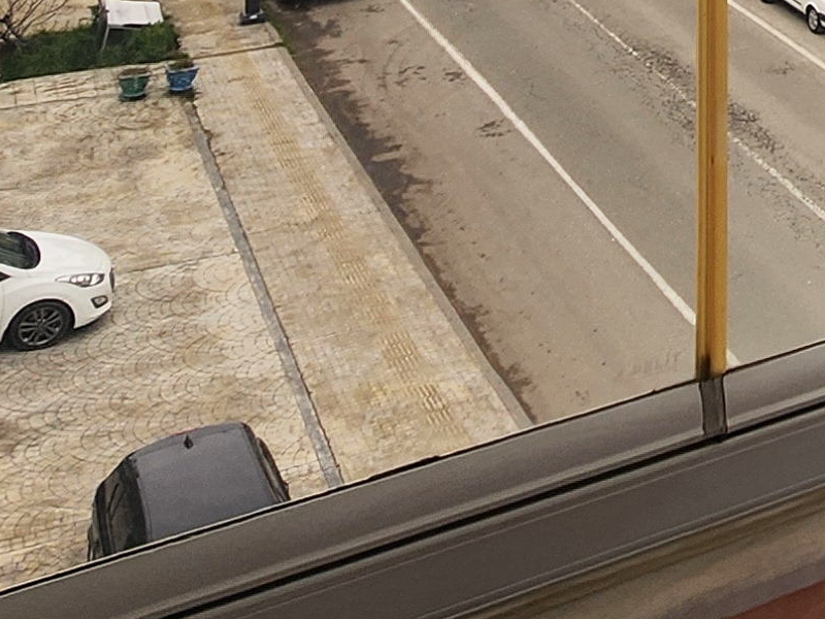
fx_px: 1549
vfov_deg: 18.5
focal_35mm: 65
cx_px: 1217
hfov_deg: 24.0
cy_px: -441
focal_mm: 2.2
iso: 50
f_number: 2.2
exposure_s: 1/732
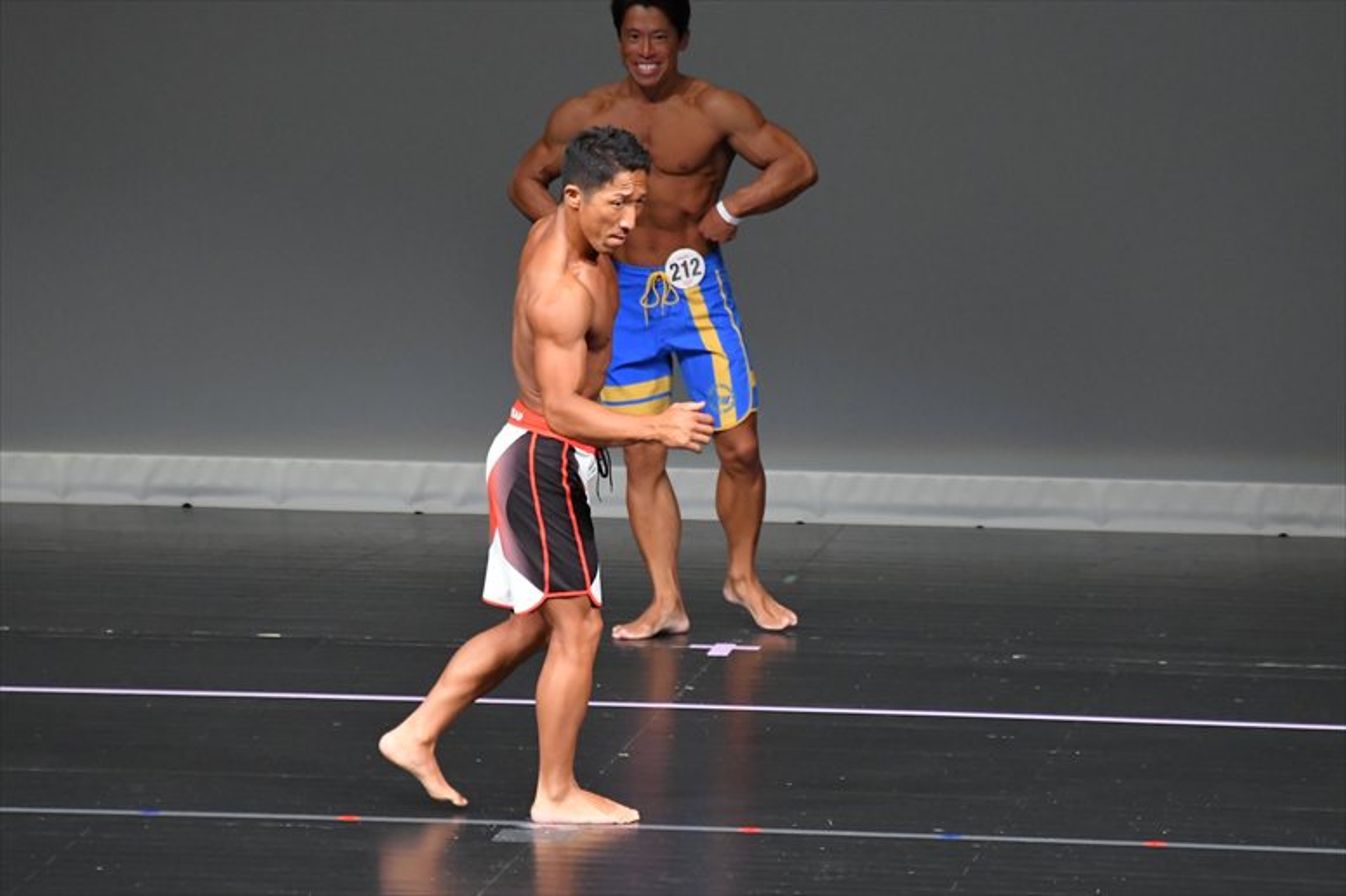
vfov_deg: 3.7
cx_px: 673
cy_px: 448
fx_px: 14014
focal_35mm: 375
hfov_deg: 5.5
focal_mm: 250
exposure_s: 1/400
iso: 5000
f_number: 5.6
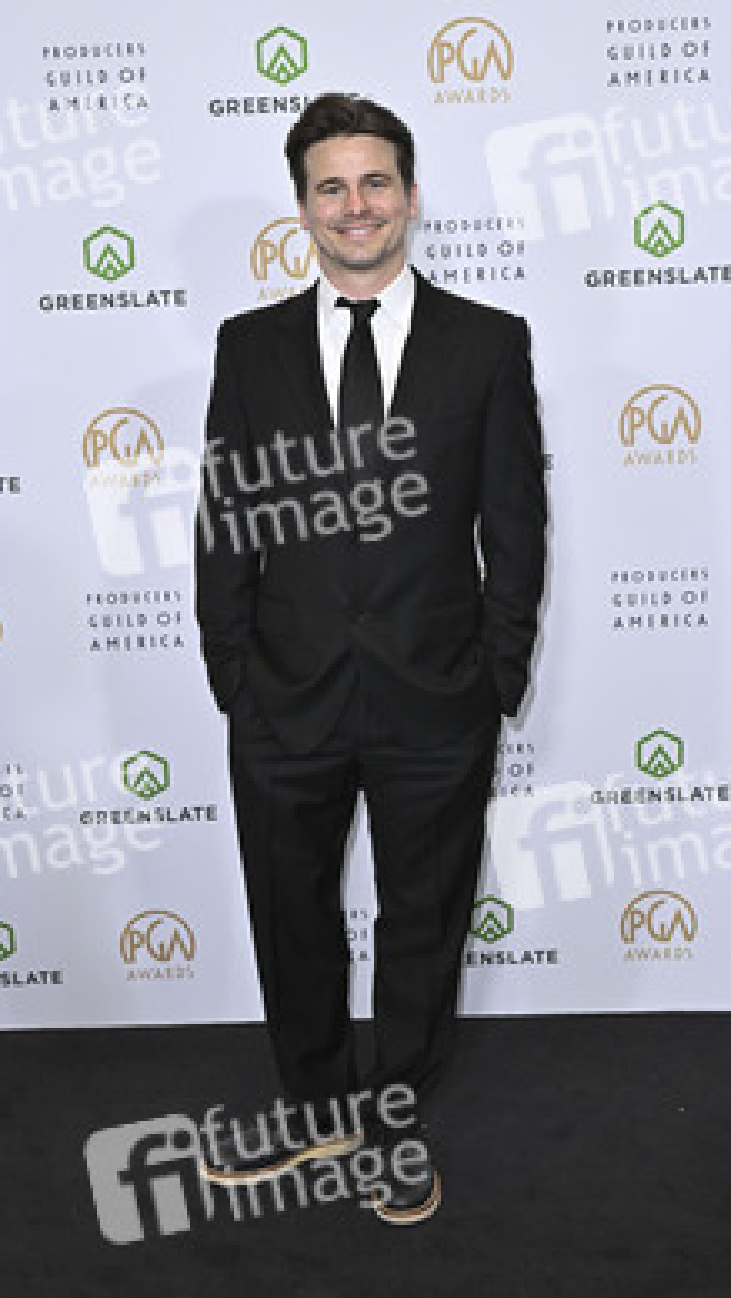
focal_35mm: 43
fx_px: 1481
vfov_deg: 47.3
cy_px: 664
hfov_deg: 27.7
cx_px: 354
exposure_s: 1/320
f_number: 5.6
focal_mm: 40
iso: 2000
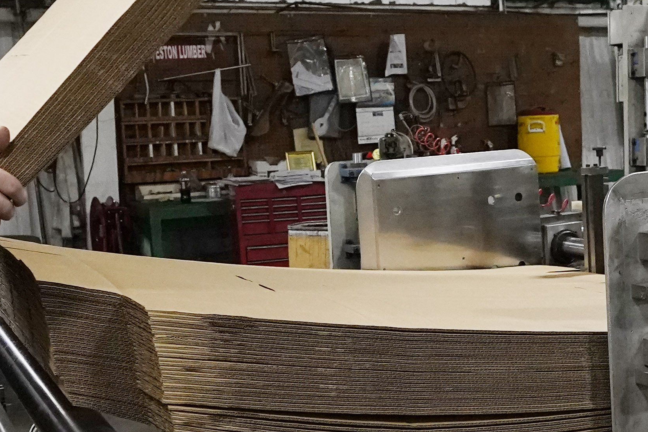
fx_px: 1044
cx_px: 488
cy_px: 287
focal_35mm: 58
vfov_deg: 23.3
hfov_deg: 33.8
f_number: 4
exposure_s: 1/640
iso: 6400
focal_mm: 16
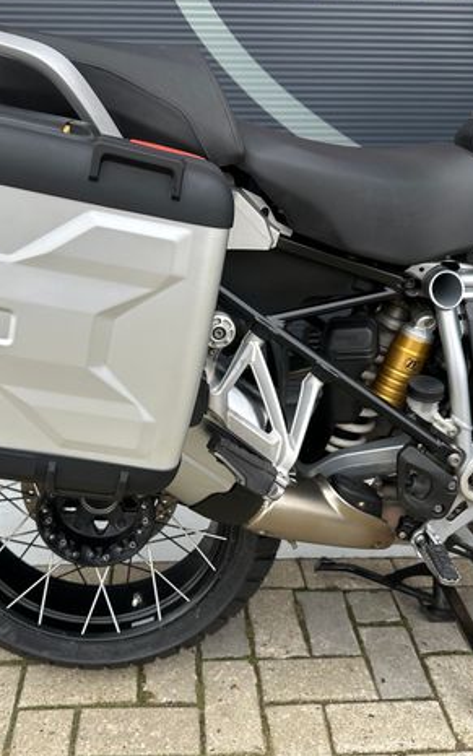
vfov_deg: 55.3
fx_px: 721
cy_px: 371
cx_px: 208
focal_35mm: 35
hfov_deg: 36.3
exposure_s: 1/100
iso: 64
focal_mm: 6.86
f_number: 1.78
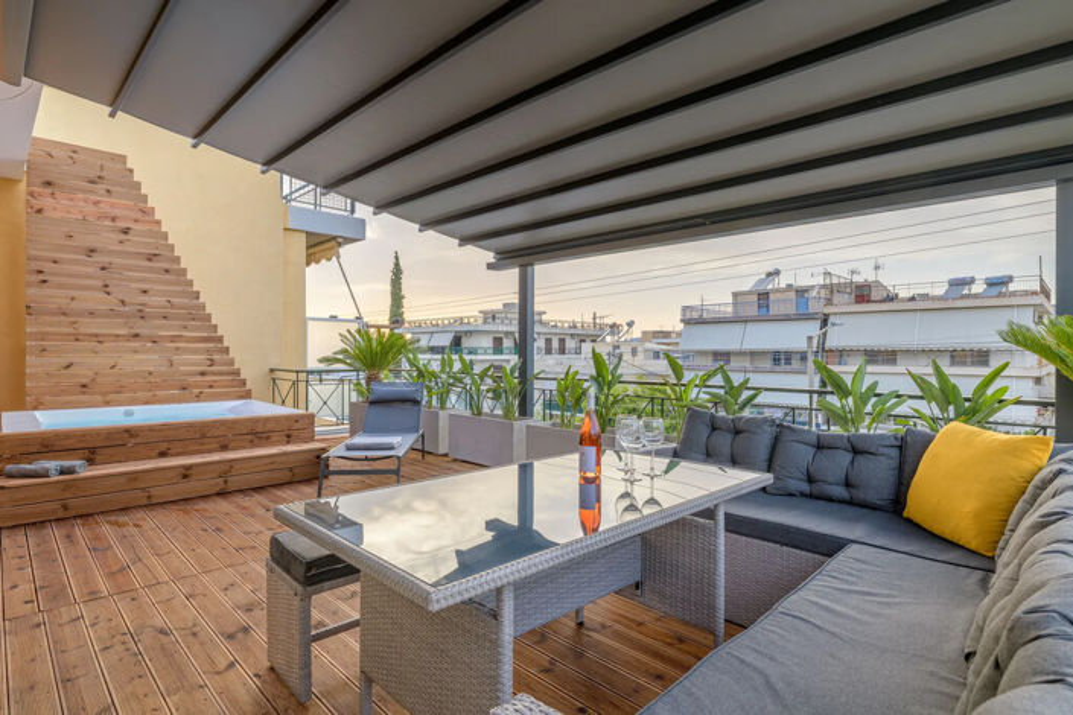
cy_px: 358
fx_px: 566
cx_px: 536
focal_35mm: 19
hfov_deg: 86.9
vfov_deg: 64.6
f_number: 11
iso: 64
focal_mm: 19
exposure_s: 1/60
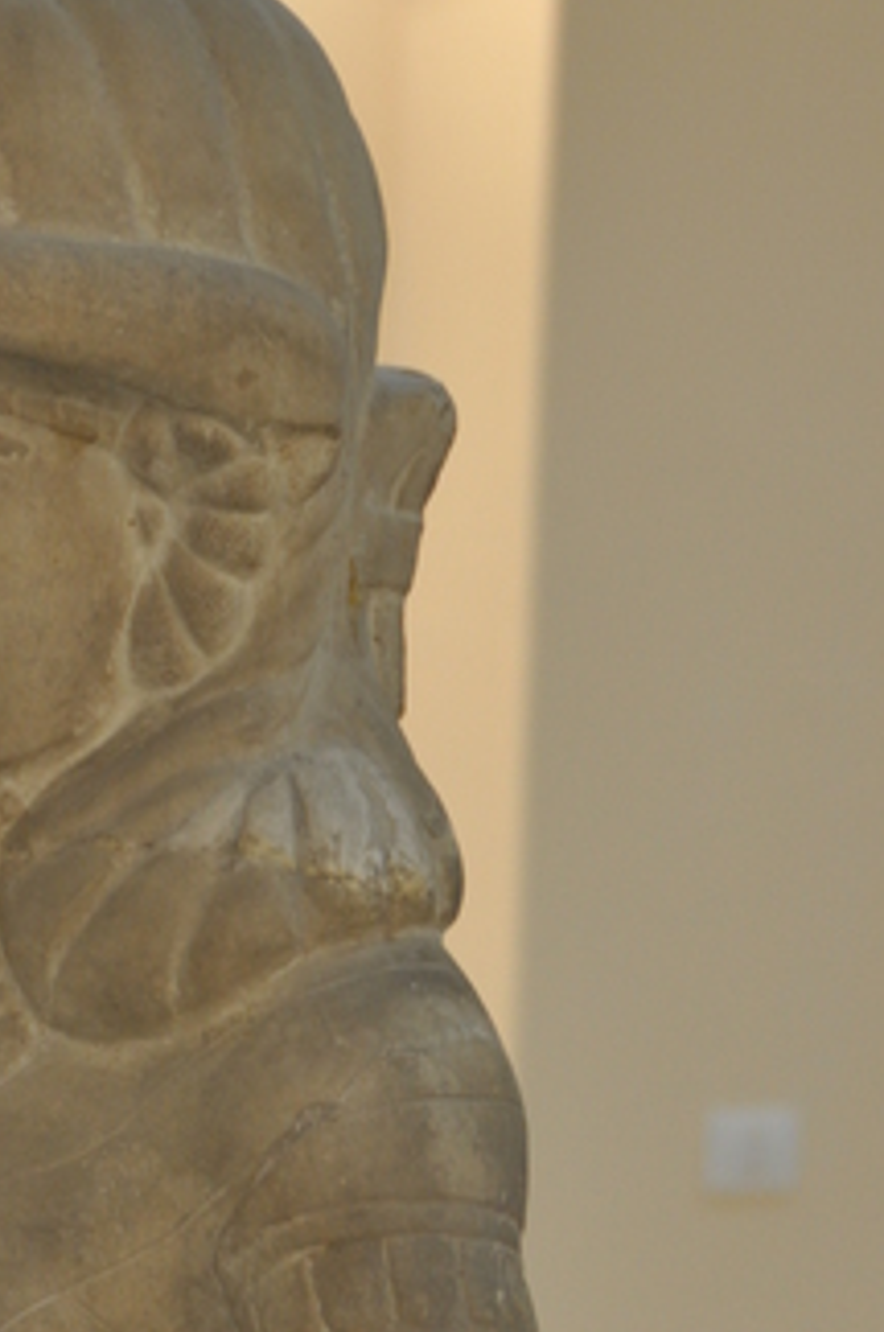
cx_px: -14
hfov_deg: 6.9
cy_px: 954
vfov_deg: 10.3
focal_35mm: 199
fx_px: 7354
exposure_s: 1/25
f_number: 5
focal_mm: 65
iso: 500
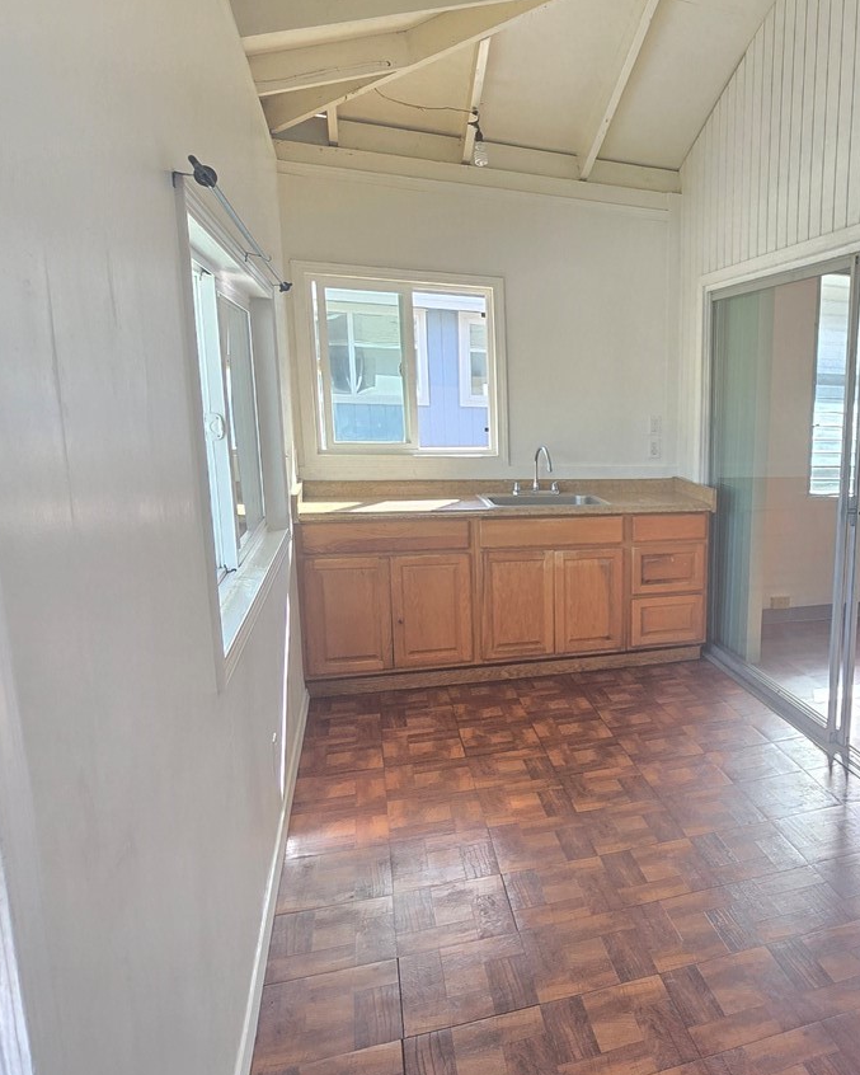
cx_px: 753
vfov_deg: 70.1
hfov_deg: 52.6
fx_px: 763
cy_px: 583
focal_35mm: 24
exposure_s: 1/60
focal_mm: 2.2
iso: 64
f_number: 2.2
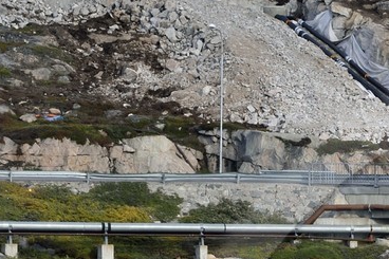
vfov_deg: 2.3
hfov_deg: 3.5
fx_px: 6340
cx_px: 581
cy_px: 491
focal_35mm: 587
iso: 200
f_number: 9
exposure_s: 1/320
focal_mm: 135
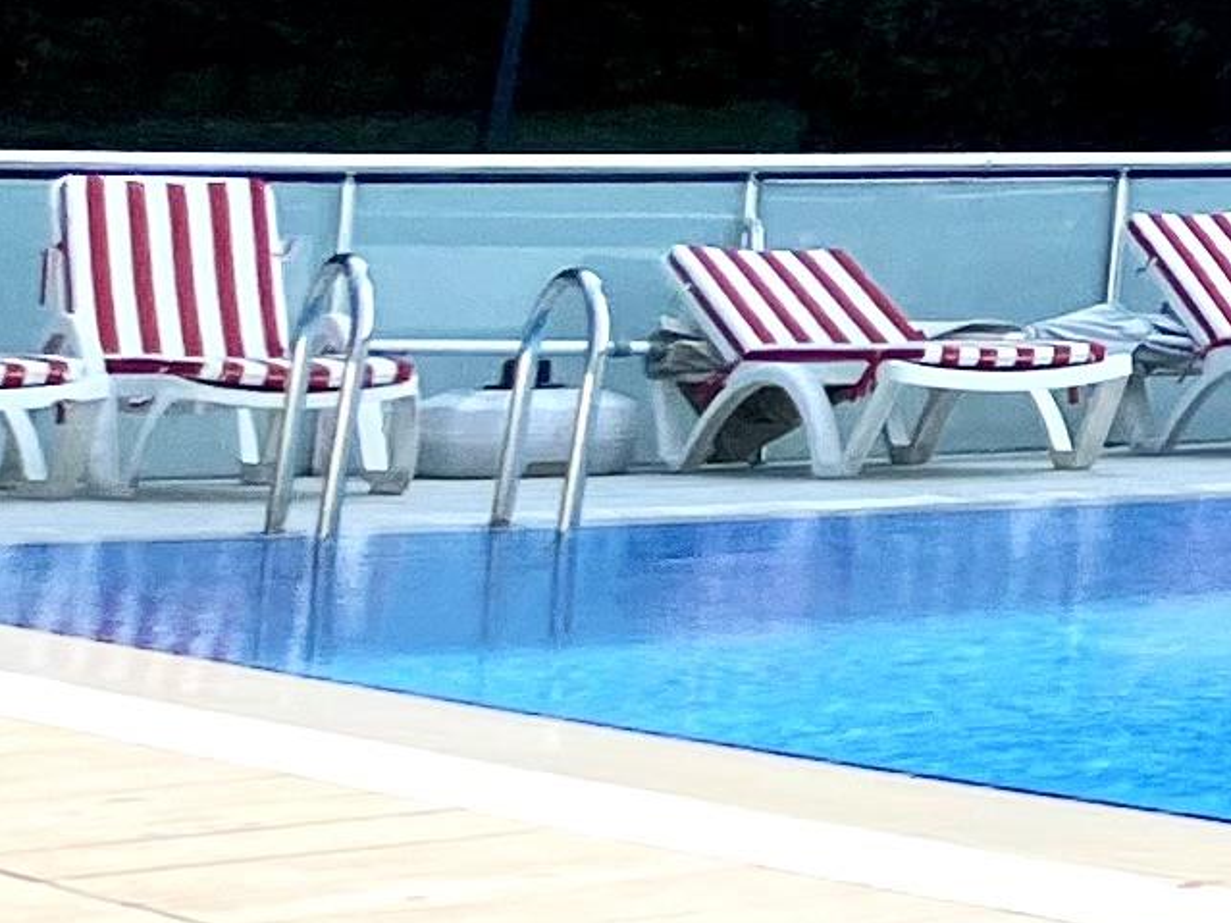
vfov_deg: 8.3
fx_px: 5831
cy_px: -1293
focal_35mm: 164
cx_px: 3758
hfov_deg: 9.4
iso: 50
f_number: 1.6
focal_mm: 5.1
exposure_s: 1/3745
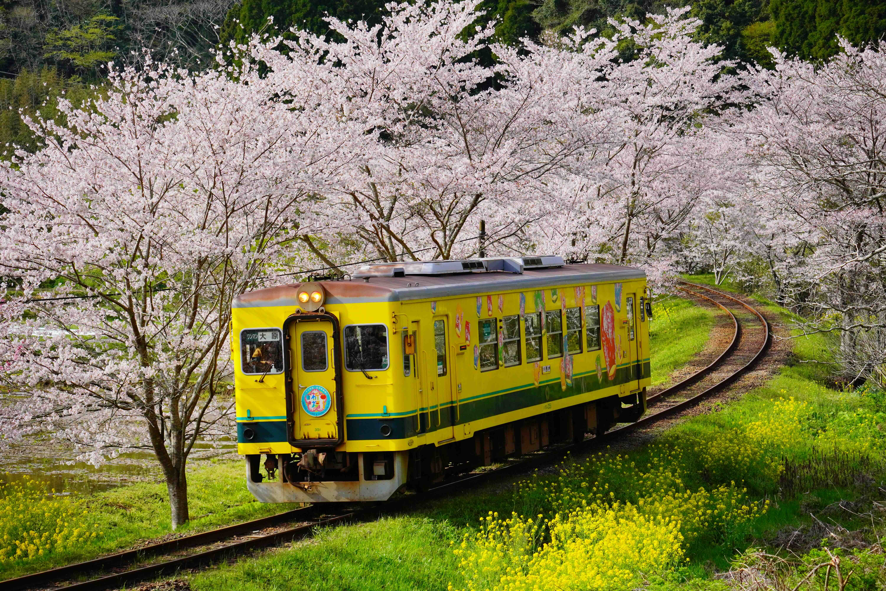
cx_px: 443
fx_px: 2584
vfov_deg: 13.0
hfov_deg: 19.5
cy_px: 296
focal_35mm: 105
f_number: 6.3
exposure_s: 1/1250
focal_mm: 70
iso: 320
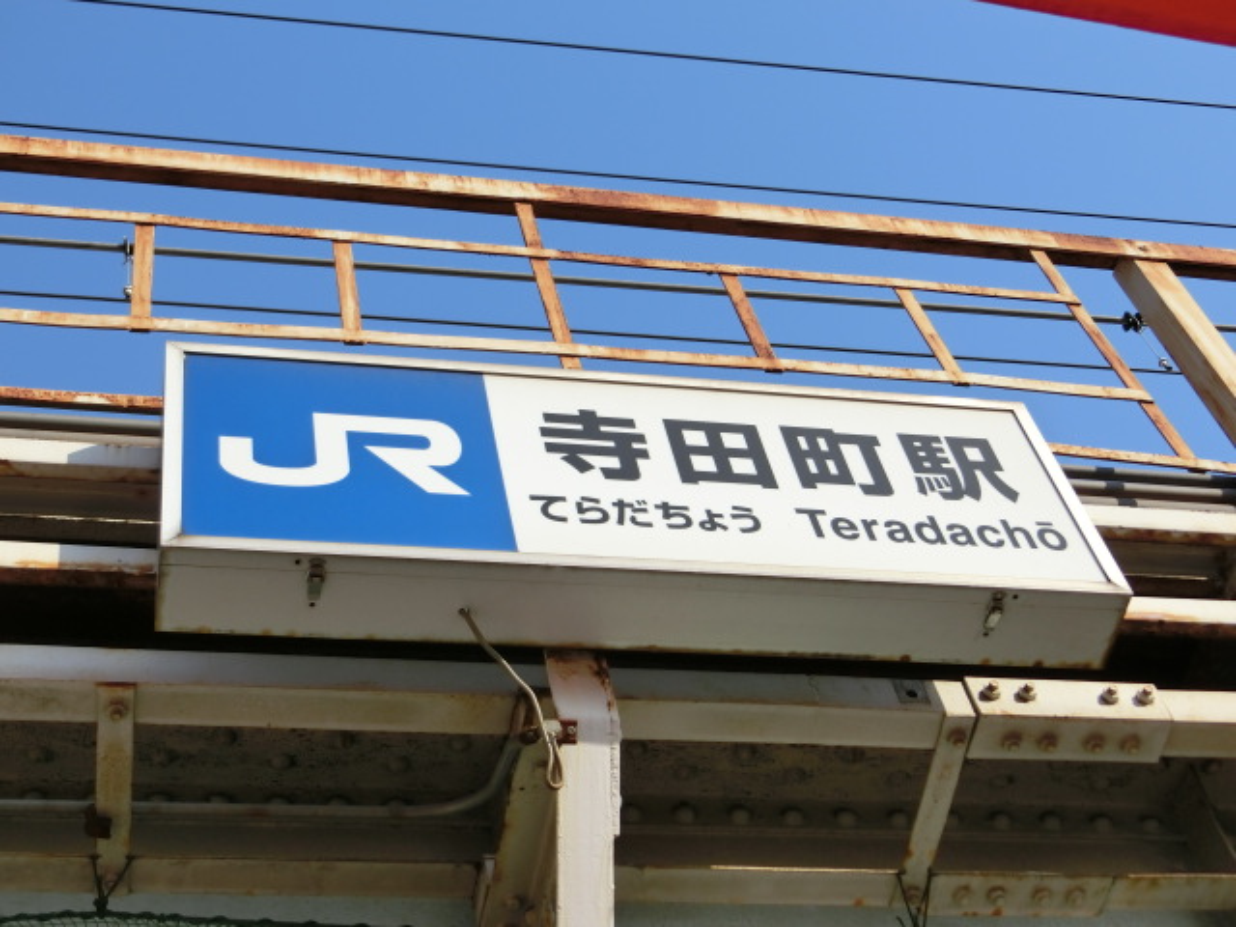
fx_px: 2142
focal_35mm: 60
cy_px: 464
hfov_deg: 32.2
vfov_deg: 24.4
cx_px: 618
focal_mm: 10.7
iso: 80
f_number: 5
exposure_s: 1/400
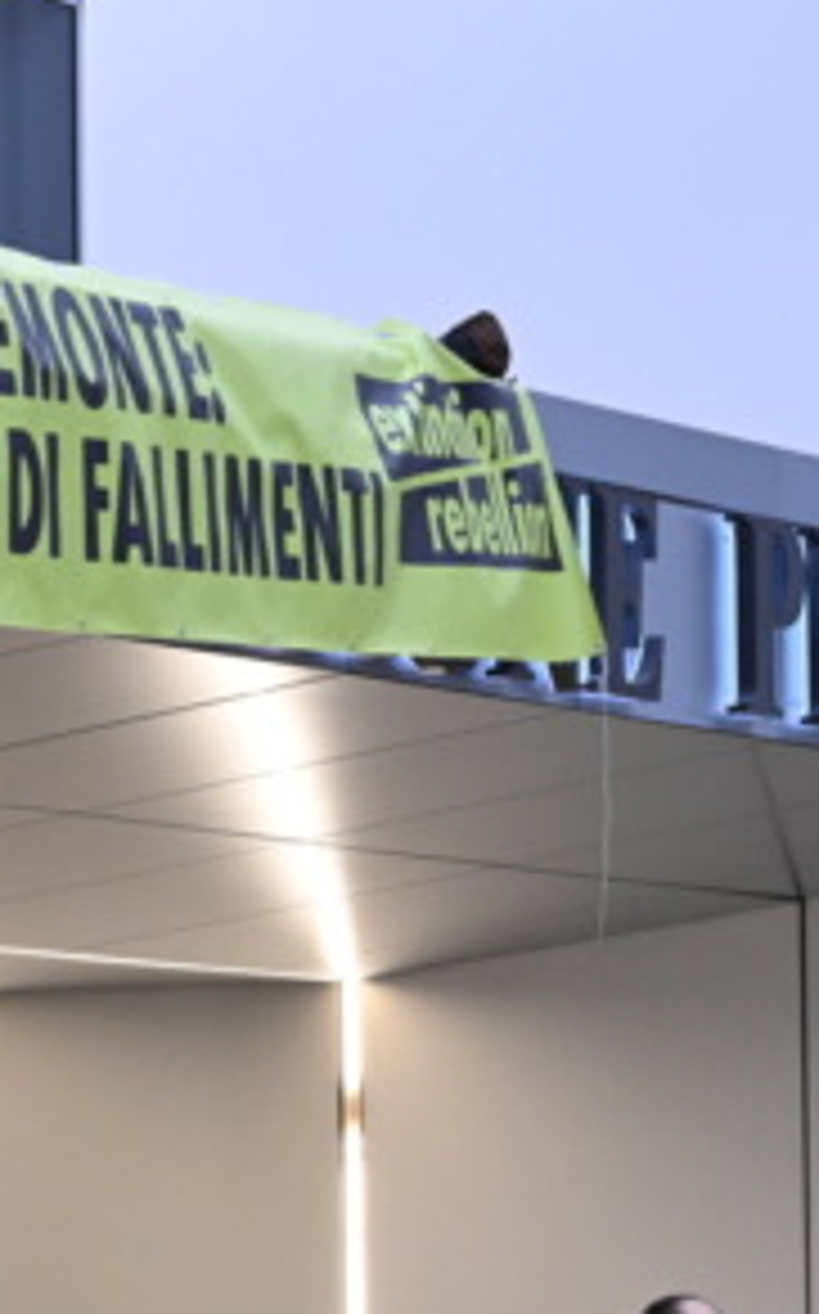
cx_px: -22
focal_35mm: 285
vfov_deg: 7.4
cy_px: 920
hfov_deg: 4.6
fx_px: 10198
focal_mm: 120
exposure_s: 1/80
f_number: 11
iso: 2500
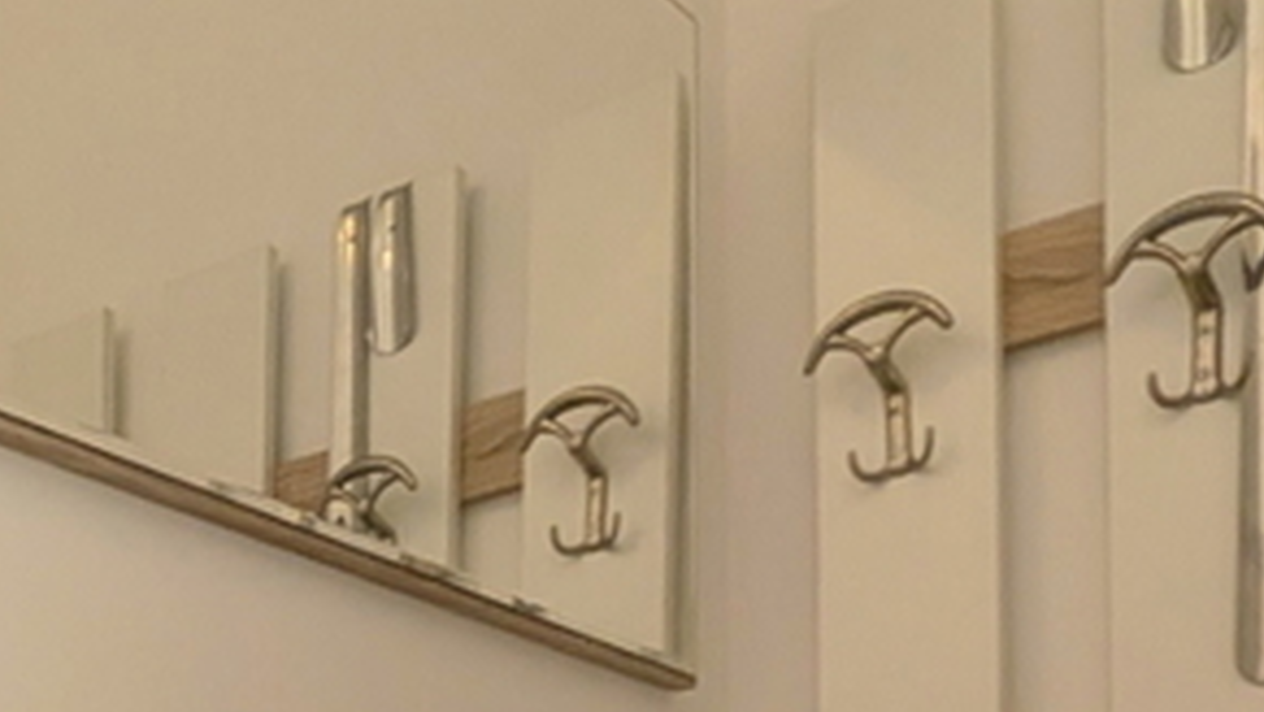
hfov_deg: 31.9
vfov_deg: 18.5
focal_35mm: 54
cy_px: 1192
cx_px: -265
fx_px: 1811
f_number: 1.7
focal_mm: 2.02
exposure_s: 1/100
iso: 65
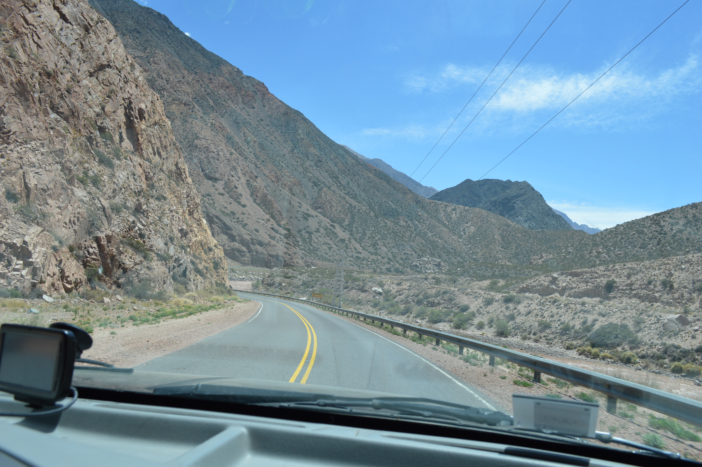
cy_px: 234
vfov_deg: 43.5
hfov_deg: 62.0
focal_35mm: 30
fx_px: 584
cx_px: 351
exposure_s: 1/250
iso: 100
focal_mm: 20
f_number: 8
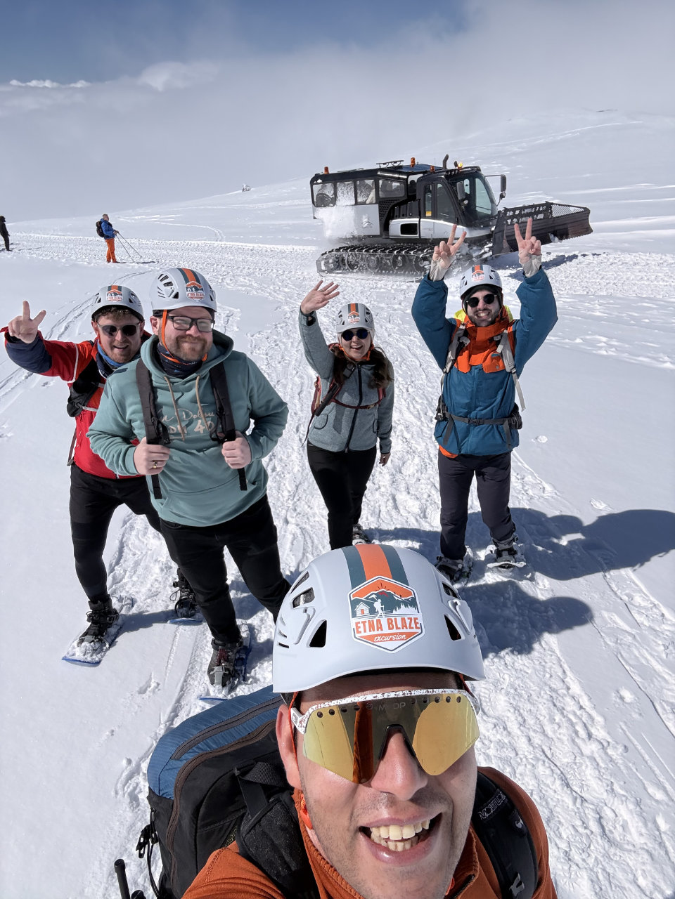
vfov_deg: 73.9
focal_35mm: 23
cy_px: 450
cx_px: 338
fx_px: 598
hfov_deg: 58.9
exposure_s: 1/4115
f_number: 1.9
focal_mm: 2.7
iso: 25
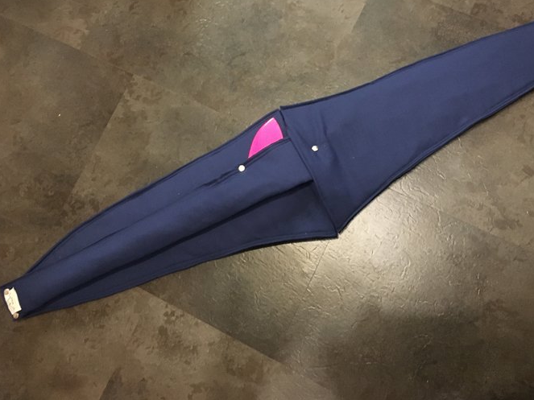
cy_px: 167
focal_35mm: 35
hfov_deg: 52.5
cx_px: 305
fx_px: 540
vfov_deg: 40.6
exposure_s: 1/17
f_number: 2.2
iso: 500
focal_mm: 4.15
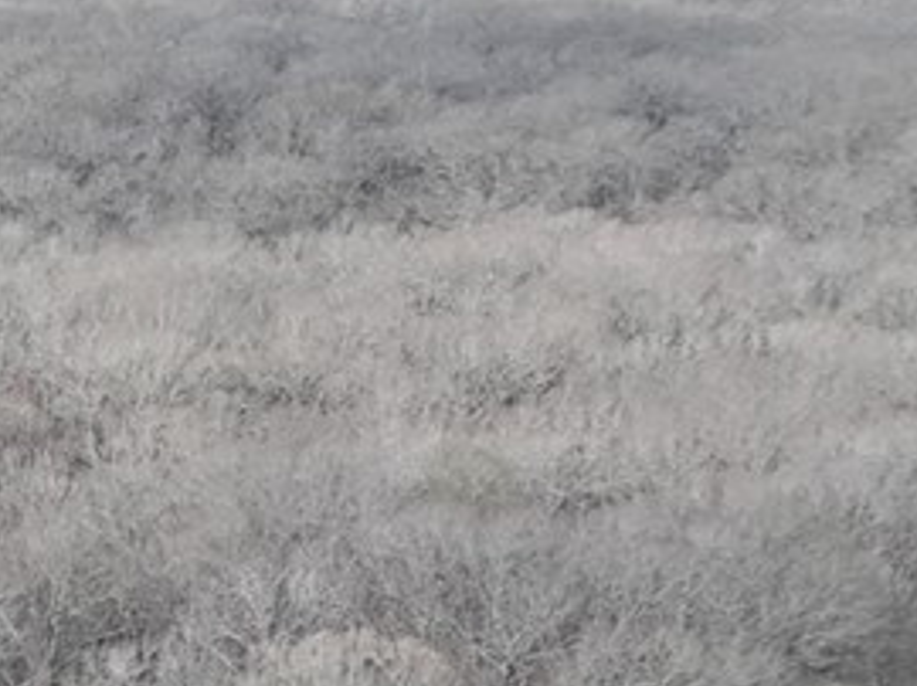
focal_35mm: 182
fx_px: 4817
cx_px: -2287
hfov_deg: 8.2
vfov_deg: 7.9
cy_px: 1265
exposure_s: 1/1250
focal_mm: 12.29
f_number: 2.8
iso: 150
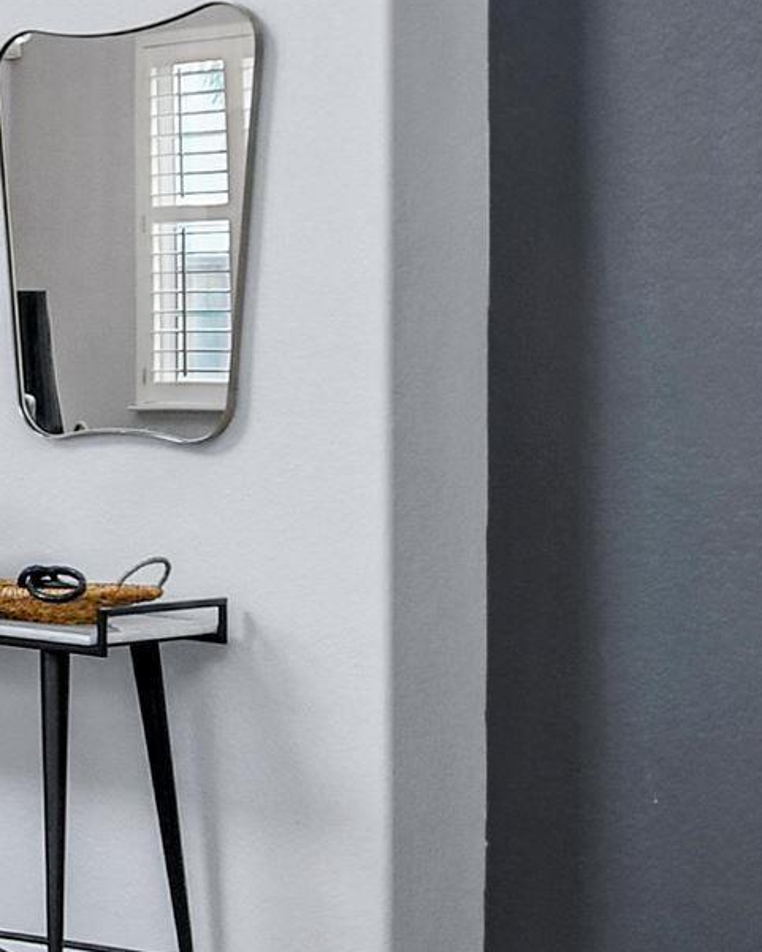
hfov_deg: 16.3
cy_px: 348
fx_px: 2029
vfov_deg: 26.3
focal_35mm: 72
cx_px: -762
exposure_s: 1/6
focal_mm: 10
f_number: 5.6
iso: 200
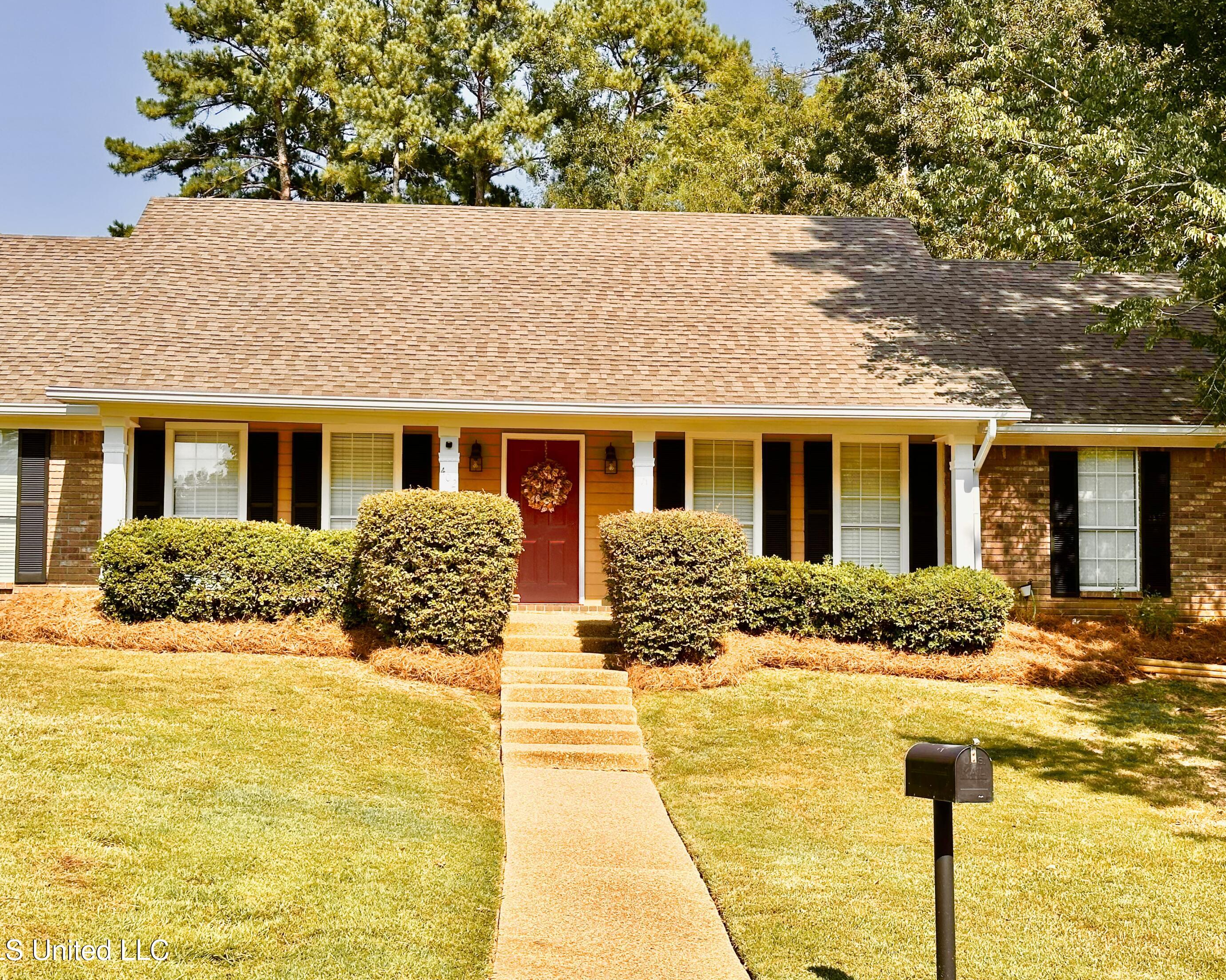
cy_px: 496
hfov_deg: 36.7
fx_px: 1851
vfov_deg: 29.7
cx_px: 631
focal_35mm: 51
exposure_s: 1/2358
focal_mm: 6.86
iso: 64
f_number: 1.78
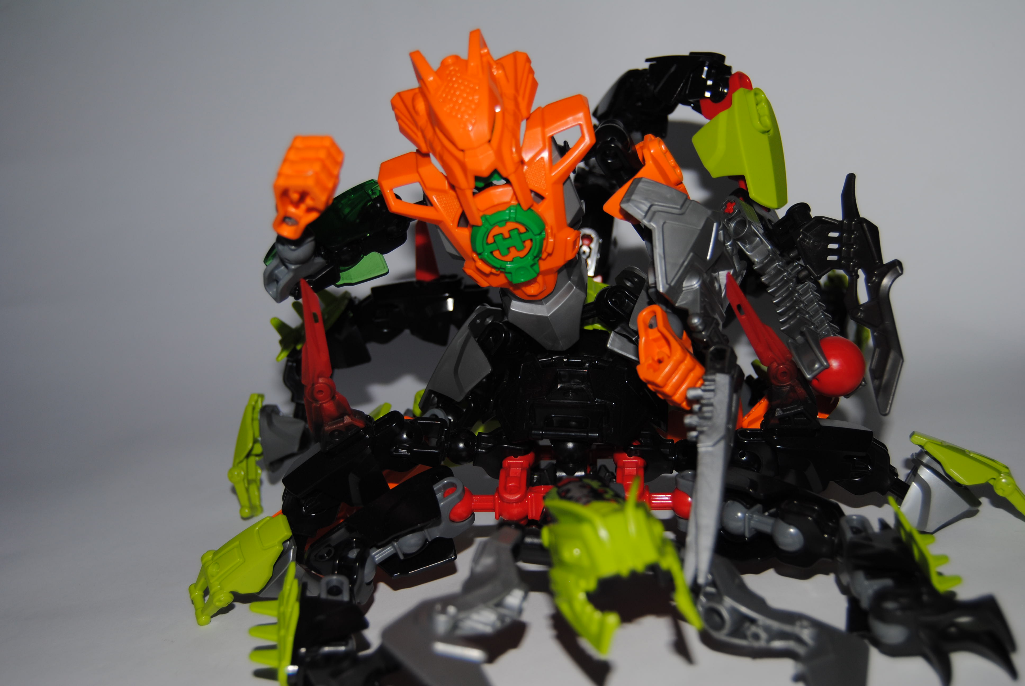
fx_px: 1368
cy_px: 343
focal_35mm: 48
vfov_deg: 28.2
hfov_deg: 41.1
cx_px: 512
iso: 100
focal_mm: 32
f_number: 4.5
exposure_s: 1/125
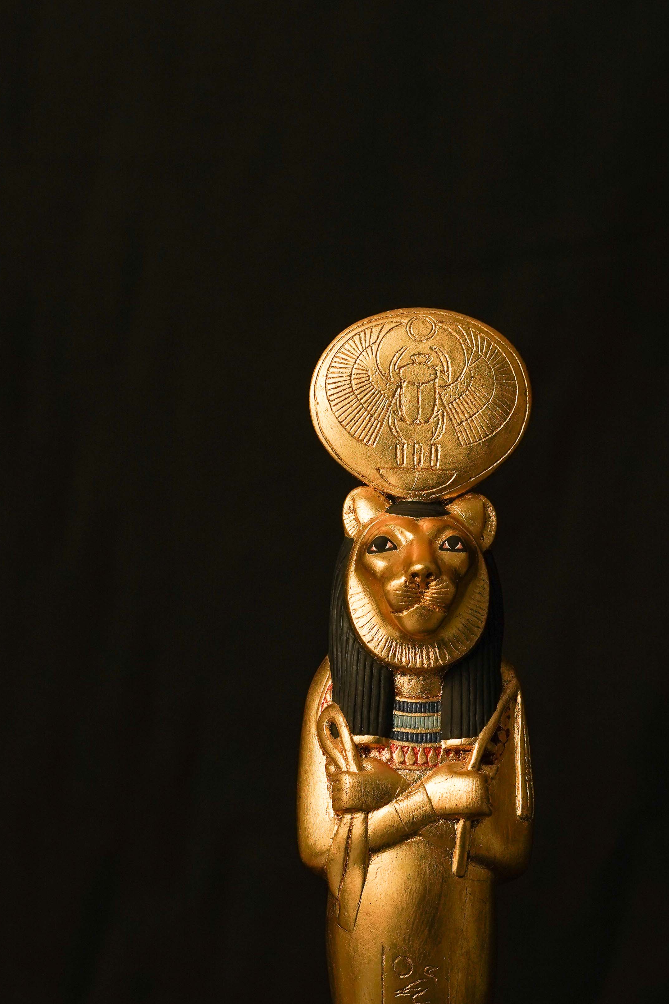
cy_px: 767
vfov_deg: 10.5
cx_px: 418
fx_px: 5435
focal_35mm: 195
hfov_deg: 7.0
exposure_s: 1/100
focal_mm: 105
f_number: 5
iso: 400
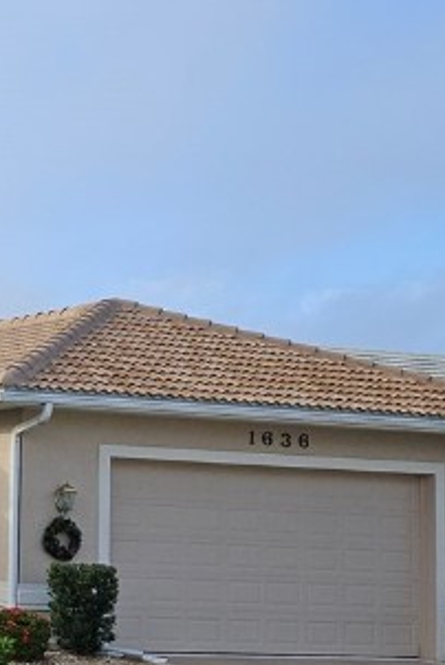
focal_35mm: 81
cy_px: 372
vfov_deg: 25.0
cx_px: -372
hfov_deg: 14.7
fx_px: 1498
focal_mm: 5.4
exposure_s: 1/885
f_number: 1.8
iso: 25
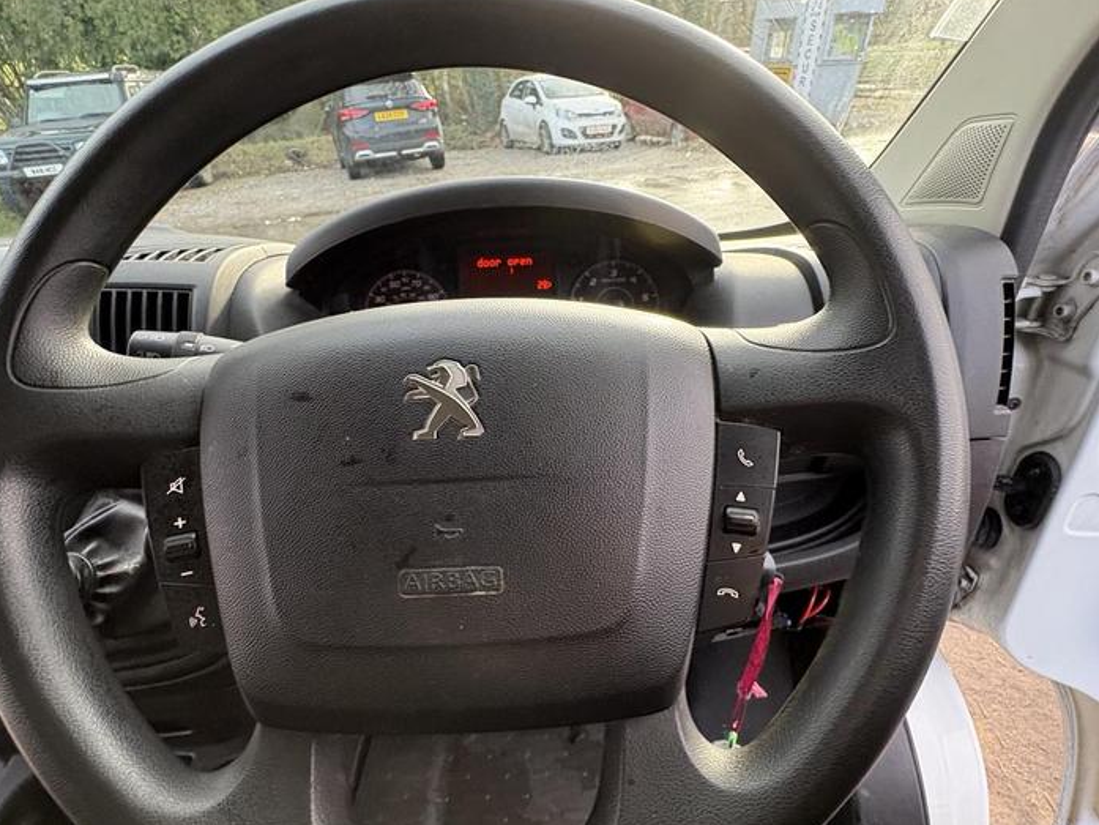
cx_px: 546
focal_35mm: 18
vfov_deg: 71.3
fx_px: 572
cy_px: 465
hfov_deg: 87.7
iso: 200
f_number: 2.2
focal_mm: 2.22
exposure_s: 1/85
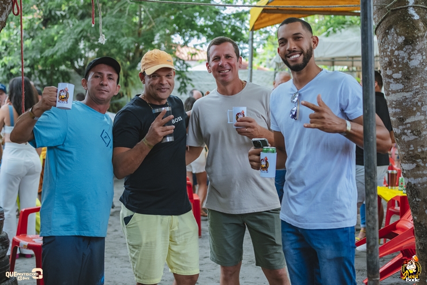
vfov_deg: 25.8
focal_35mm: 52
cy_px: 142
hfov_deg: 37.8
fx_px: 623
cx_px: 214
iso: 2500
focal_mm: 35
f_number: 2.8
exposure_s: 1/800
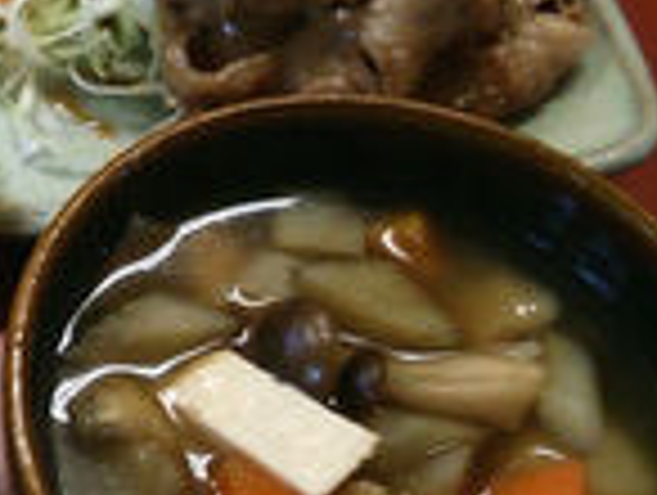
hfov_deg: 21.6
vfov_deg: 18.0
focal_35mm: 82
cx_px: -184
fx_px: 1559
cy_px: 274
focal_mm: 4.06
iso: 80
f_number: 1.94
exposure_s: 1/44
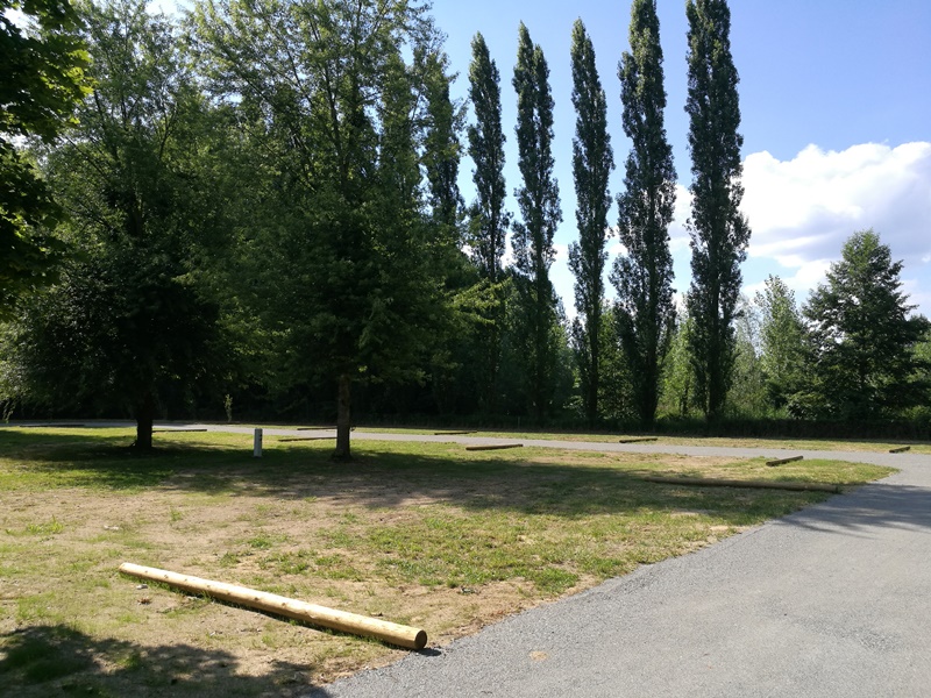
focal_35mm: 27
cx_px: 466
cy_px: 349
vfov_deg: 51.4
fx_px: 726
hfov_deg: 65.3
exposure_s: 1/648
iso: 50
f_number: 2.2
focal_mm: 4.5
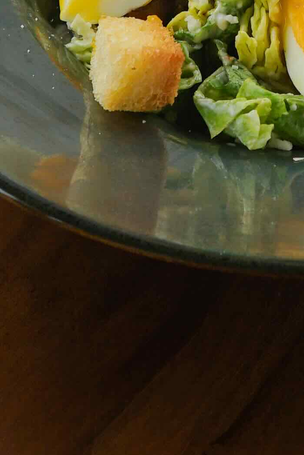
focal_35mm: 155
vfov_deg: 12.4
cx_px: 330
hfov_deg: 8.8
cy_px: -288
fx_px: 1963
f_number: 7.1
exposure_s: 1/200
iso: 100
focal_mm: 28
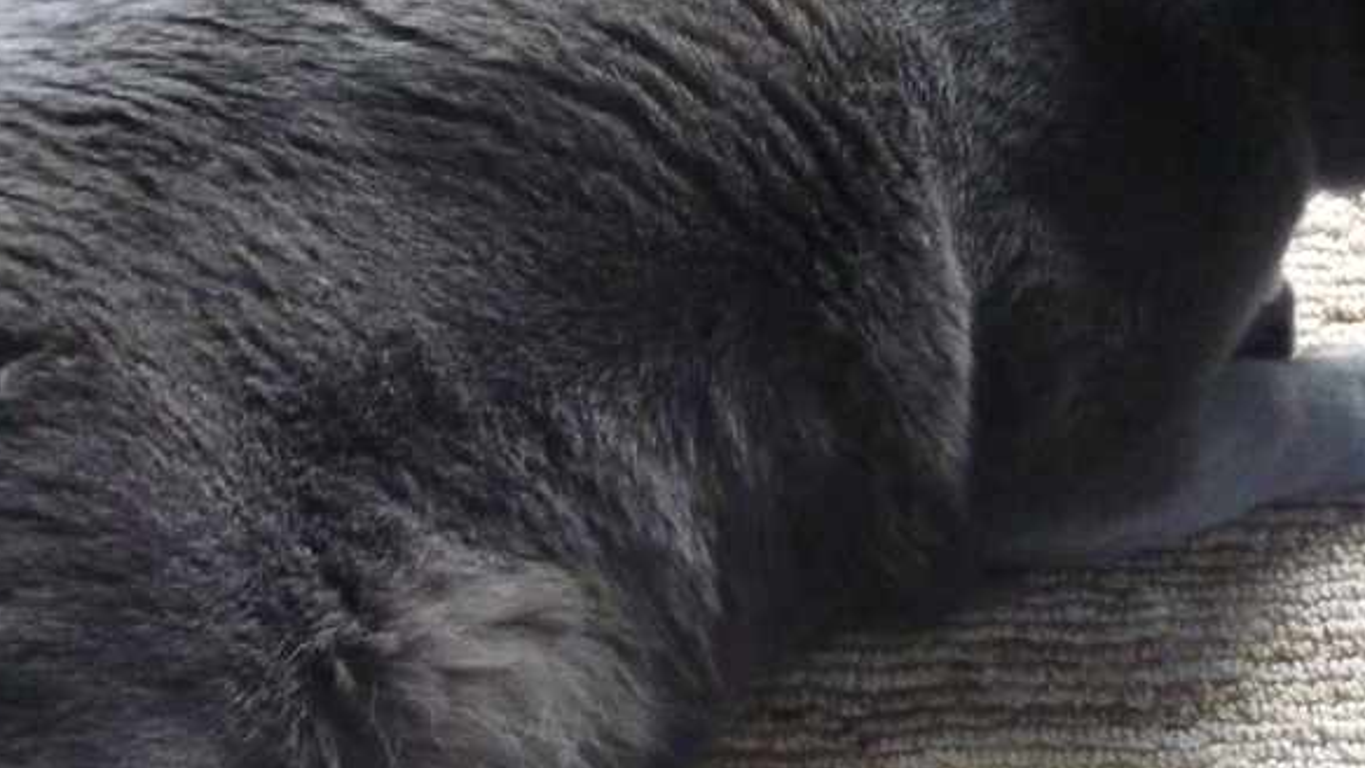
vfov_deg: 9.9
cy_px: 550
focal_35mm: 122
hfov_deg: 17.5
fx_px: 4416
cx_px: 487
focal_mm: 9.1
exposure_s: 1/15
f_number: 4.4
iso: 800
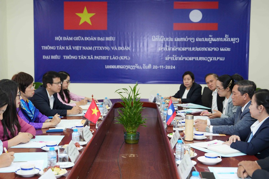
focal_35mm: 45
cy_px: 90
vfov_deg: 29.9
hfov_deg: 43.6
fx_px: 336
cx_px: 134
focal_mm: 45
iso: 1600
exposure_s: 1/160
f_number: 2.8
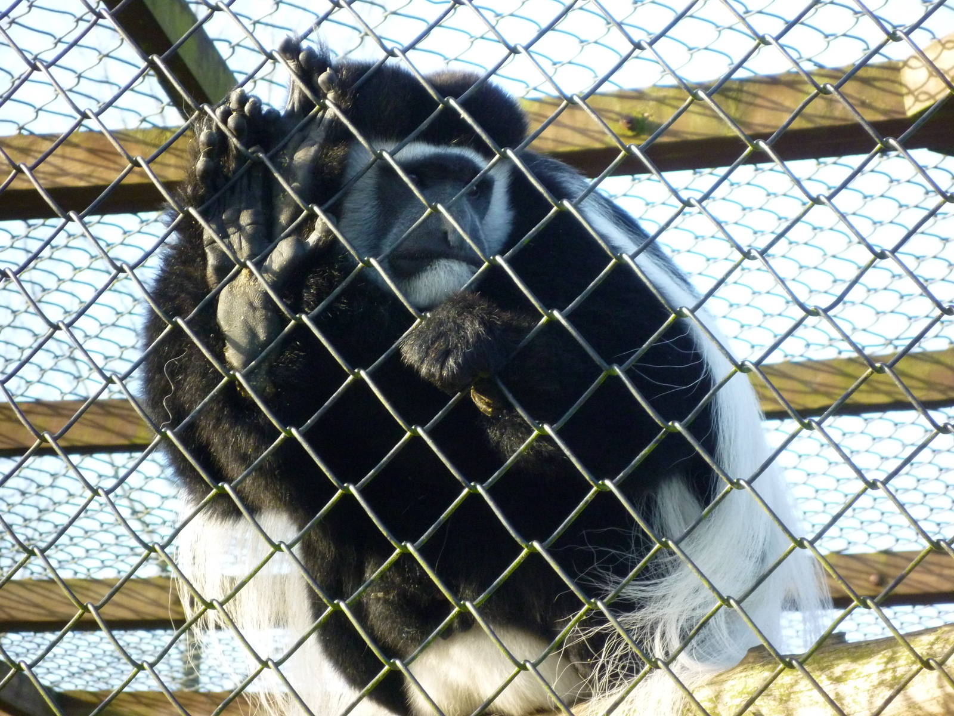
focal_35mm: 145
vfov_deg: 10.2
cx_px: 477
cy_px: 358
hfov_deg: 13.6
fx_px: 3996
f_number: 5.9
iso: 400
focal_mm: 26
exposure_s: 1/100
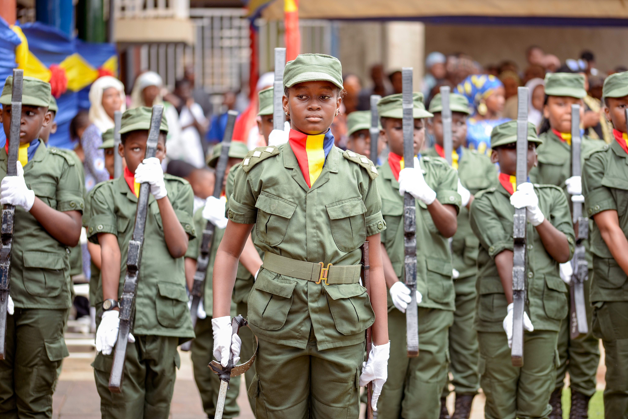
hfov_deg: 19.3
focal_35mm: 106
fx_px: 1849
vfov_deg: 12.9
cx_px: 312
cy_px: 208
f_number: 3.2
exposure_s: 1/160
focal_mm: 105
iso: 200
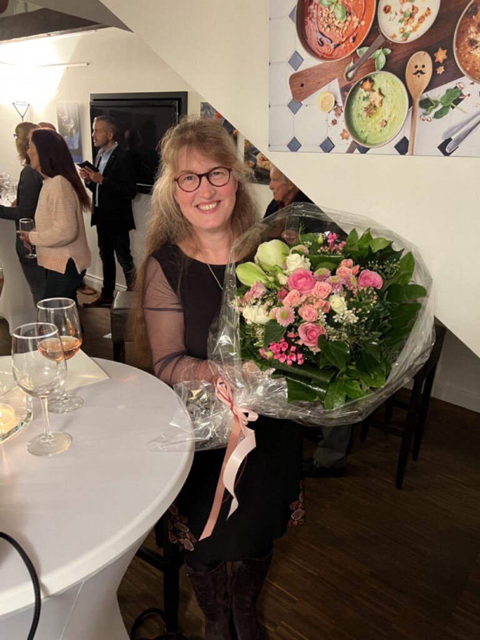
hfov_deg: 53.1
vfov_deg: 67.3
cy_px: 320
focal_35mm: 26
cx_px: 240
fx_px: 481
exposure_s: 1/33
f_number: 1.5
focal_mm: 5.7
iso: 400
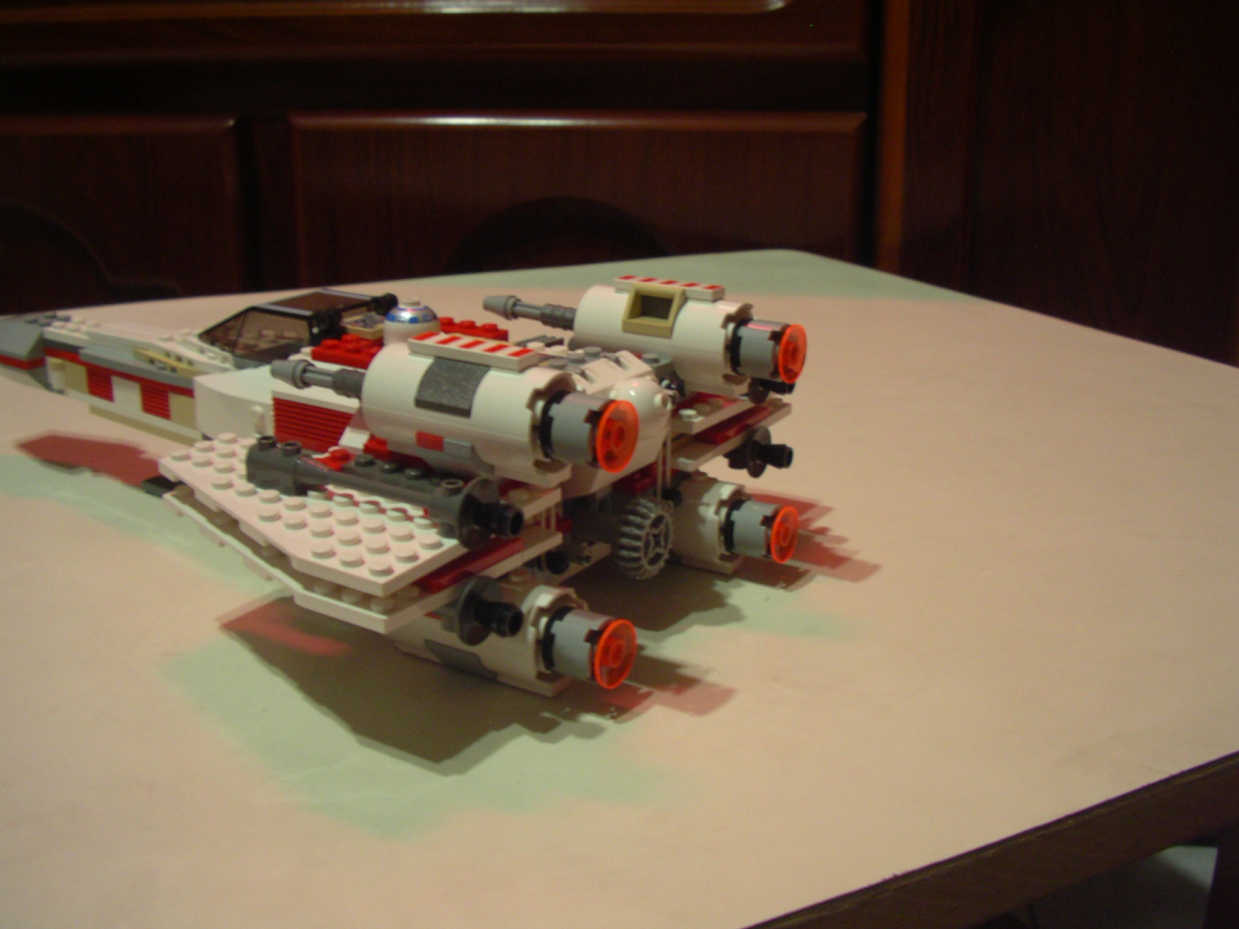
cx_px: 620
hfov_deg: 50.1
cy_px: 464
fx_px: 1324
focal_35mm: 37
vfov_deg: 38.7
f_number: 2.8
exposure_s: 1/4
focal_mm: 5.7
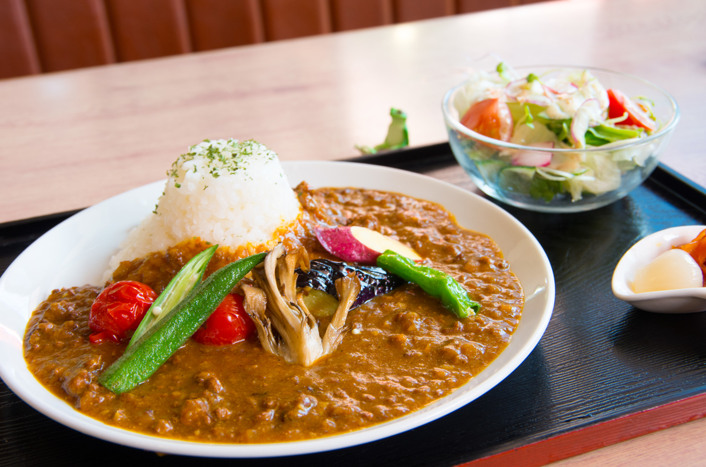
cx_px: 353
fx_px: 1057
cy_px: 234
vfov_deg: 25.0
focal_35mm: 54
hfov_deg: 36.9
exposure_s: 1/25
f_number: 5.6
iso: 160
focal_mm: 36
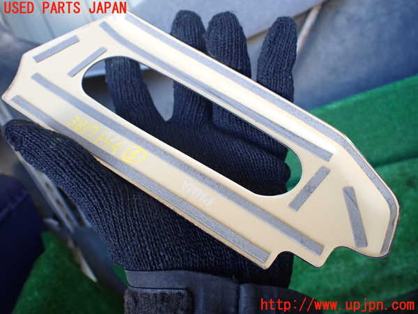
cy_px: 157
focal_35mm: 30
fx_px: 362
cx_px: 209
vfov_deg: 46.8
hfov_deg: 60.0
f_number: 2.3
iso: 400
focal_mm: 5.4
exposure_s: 1/125
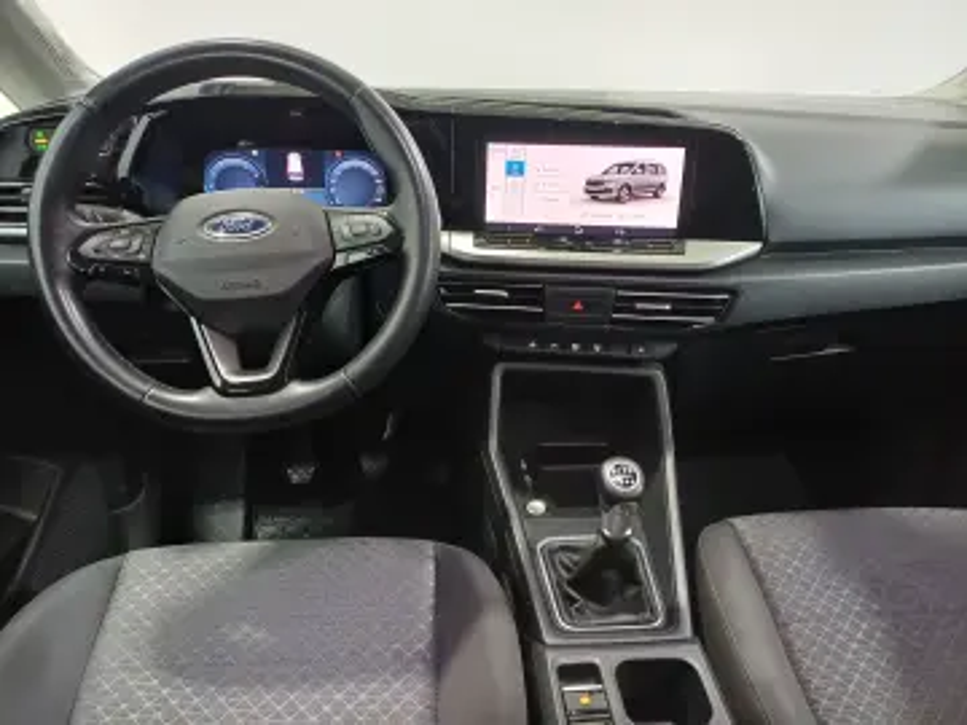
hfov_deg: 69.4
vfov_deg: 54.9
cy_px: 362
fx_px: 698
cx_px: 484
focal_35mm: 25
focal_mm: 4.65
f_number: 1.8
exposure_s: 1/50
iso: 250
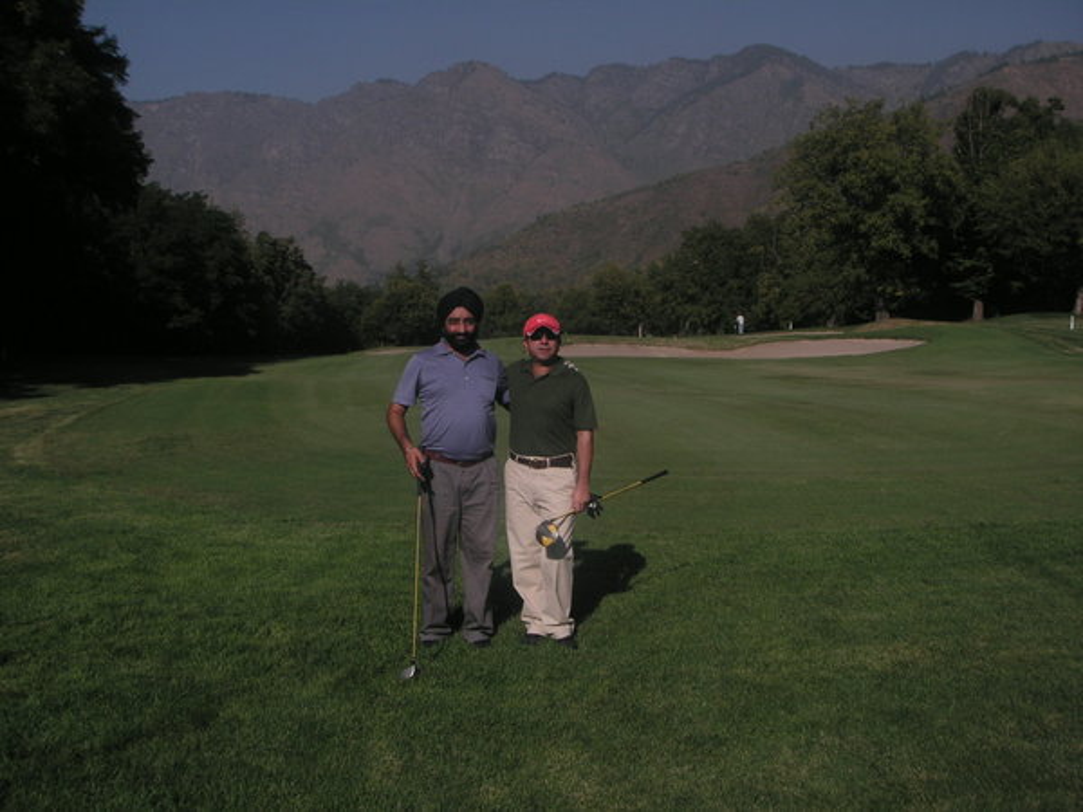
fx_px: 1189
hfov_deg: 49.0
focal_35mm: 38
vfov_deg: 37.7
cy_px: 406
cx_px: 542
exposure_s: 1/350
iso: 50
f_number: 6.6
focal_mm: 6.3
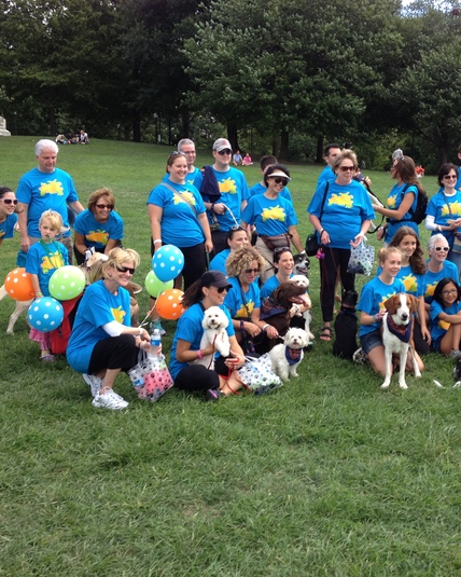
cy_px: 289
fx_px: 785
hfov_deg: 32.5
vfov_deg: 40.3
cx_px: 303
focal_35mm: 46
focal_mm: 4.28
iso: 50
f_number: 2.4
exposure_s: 1/525
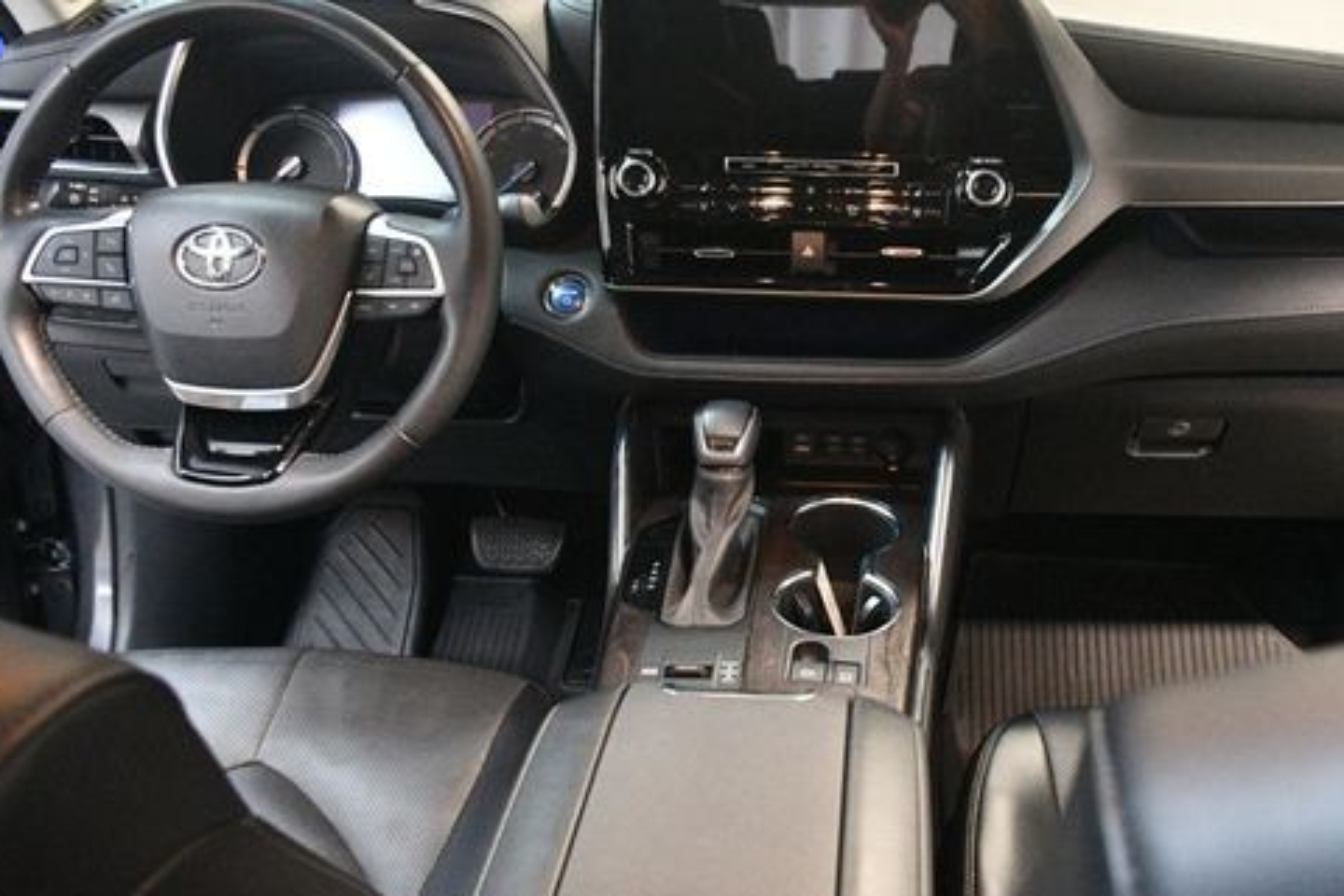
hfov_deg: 52.8
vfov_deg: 36.9
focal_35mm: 36
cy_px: 414
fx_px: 1344
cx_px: 809
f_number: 3.5
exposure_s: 1/60
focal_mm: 18
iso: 5600
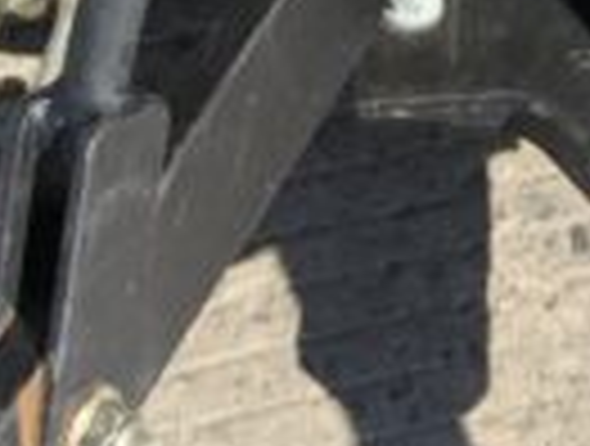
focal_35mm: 226
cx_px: 955
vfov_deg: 5.8
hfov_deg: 8.5
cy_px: -1180
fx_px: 3863
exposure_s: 1/898
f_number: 1.8
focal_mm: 3
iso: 16
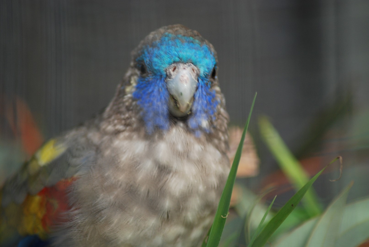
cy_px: 124
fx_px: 3849
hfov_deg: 5.5
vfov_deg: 3.7
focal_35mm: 375
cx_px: 184
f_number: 5.3
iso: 400
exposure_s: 1/320
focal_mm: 250
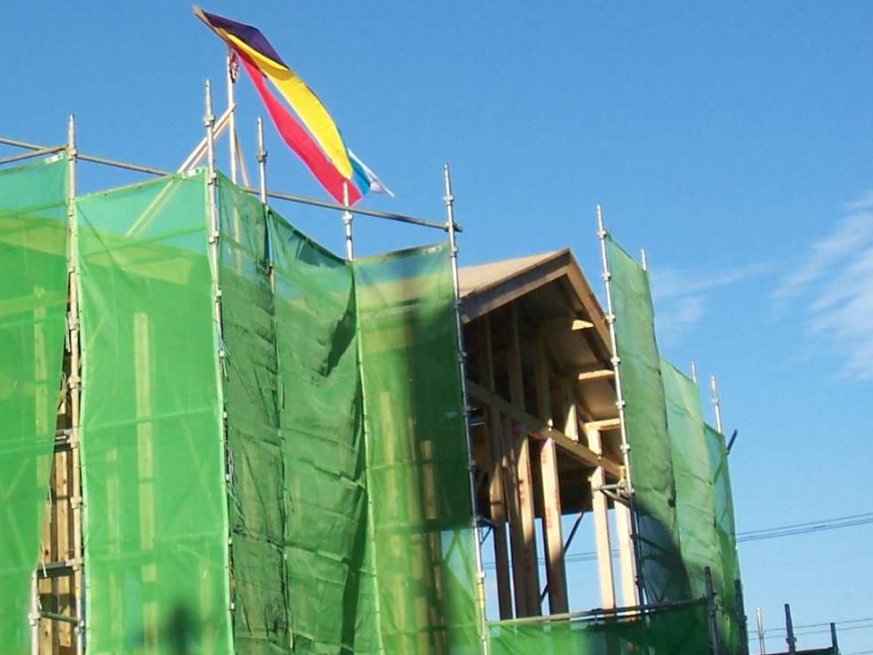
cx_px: 242
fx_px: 2069
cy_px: 342
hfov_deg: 23.6
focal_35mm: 82
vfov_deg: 18.0
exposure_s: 1/500
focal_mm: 6.4
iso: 64
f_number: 3.9
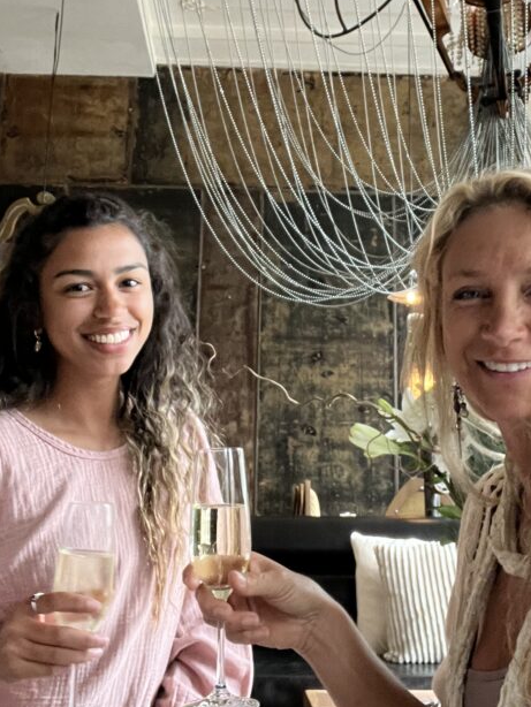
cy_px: 234
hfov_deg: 29.1
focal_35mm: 50
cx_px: 312
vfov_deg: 37.7
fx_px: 1022
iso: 320
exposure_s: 1/25
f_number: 2.2
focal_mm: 2.71
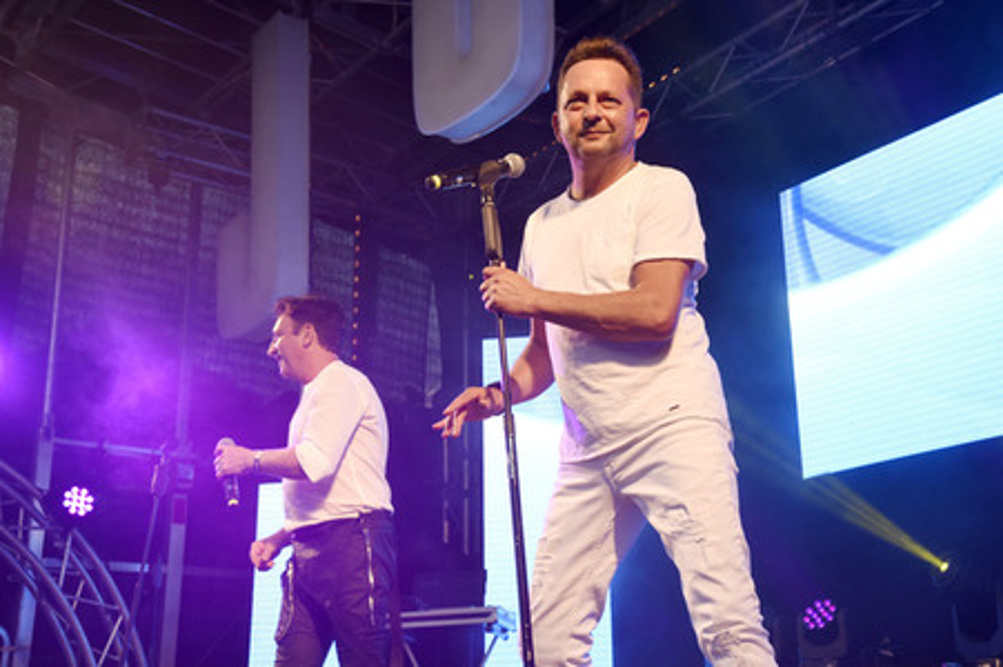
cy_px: 334
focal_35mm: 48
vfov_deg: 28.0
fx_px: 1336
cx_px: 502
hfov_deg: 41.1
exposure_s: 1/160
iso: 1250
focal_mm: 48
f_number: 8
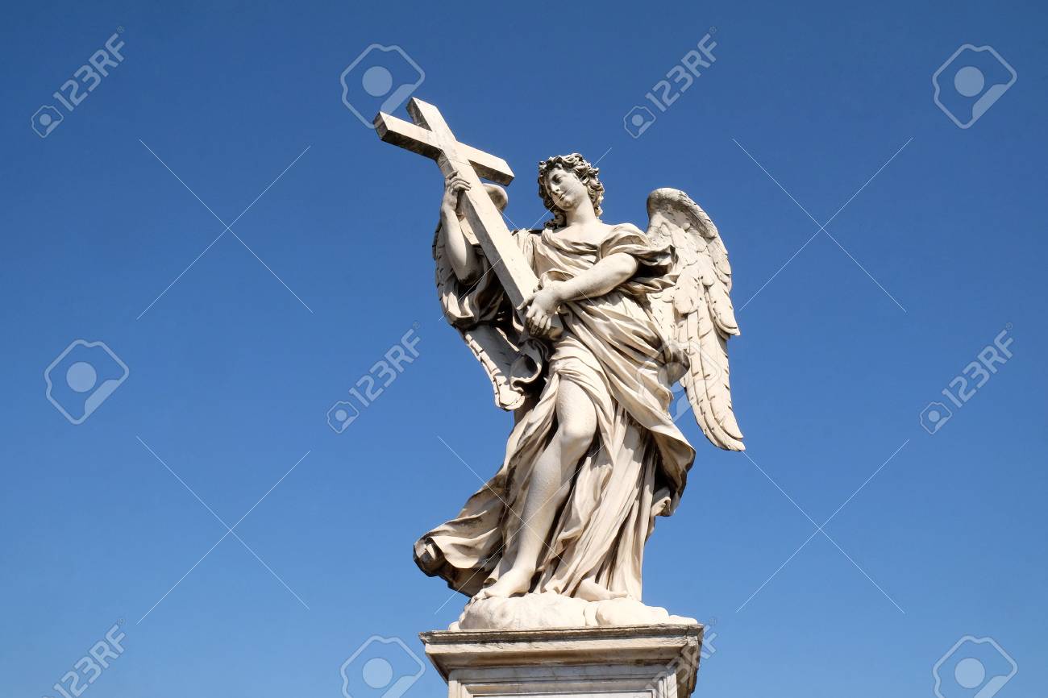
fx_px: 1048
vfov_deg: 36.9
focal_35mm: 36
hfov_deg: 53.1
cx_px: 524
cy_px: 349
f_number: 18
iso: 800
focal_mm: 24.3
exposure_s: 1/350
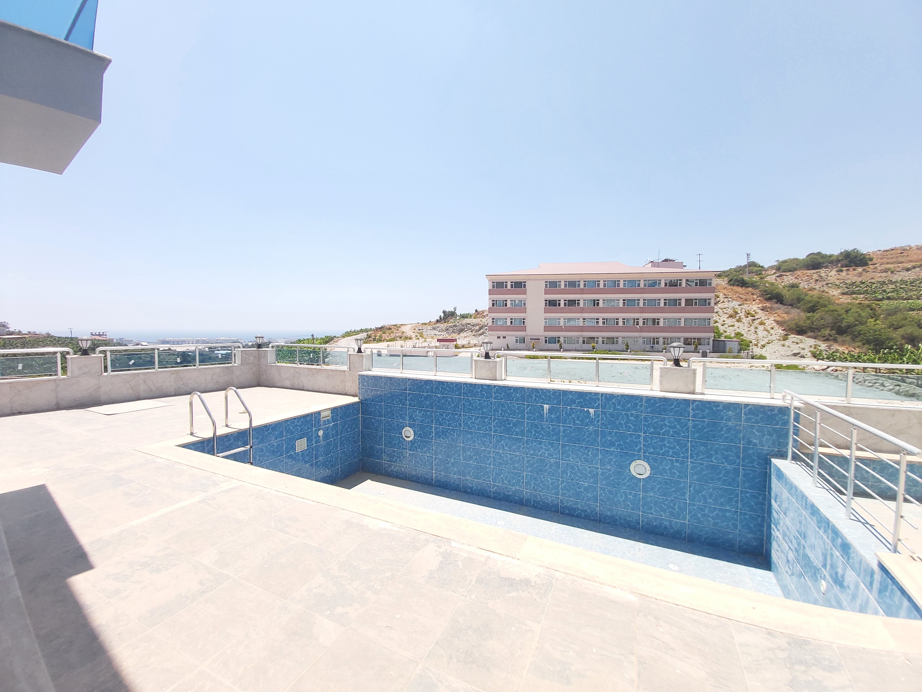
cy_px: 346
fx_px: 320
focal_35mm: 12
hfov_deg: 110.5
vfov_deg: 94.5
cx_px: 461
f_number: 2.2
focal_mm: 1.42
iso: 40
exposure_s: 1/943
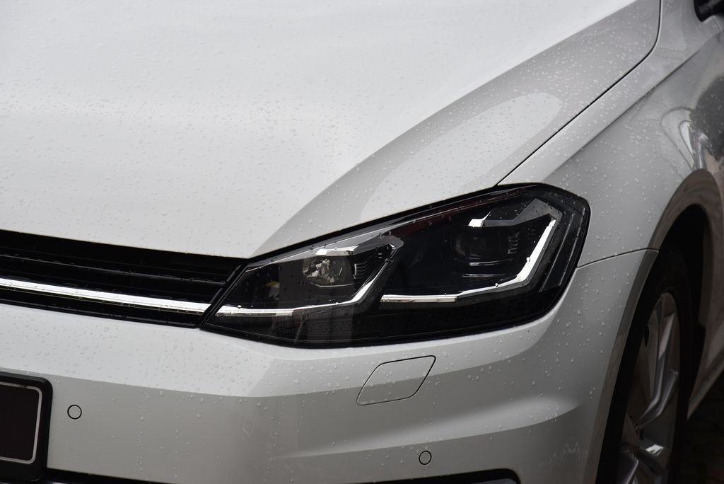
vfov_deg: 11.4
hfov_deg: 17.1
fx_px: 2415
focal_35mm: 120
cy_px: 242
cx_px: 362
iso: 500
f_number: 8
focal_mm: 120
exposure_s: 1/250
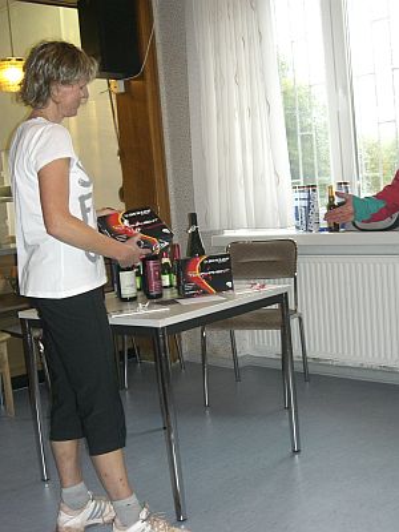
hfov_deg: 31.5
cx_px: 200
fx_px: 707
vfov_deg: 41.2
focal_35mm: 46
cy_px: 266
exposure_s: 1/60
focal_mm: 7.56
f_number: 3.3
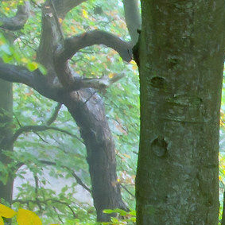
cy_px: 398
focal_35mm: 184
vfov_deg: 9.1
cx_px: 445
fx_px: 1350
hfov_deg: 9.0
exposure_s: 2
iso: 200
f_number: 14
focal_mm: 17
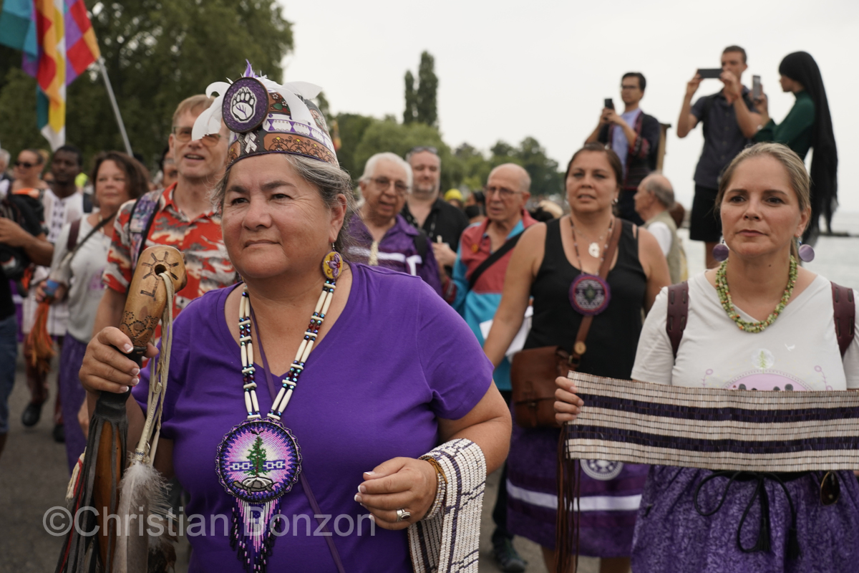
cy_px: 286
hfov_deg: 45.4
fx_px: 1026
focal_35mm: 43
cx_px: 430
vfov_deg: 31.2
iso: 800
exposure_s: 1/640
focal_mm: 43
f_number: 5
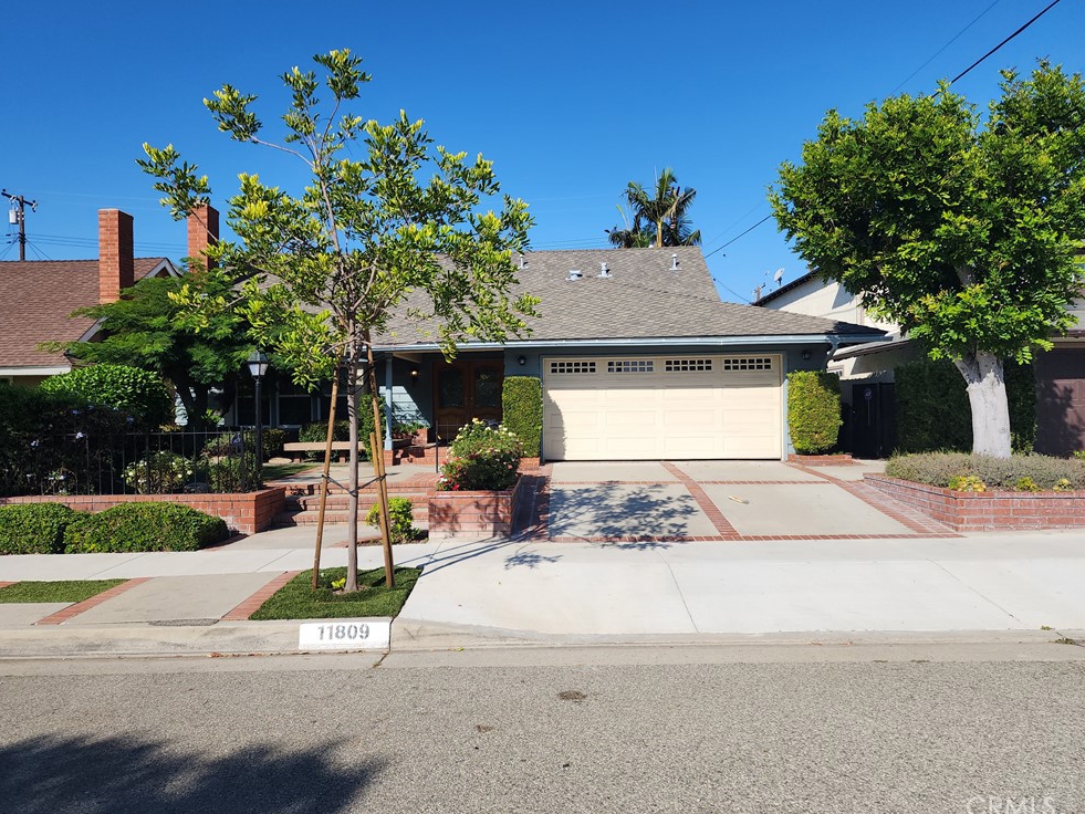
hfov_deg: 71.6
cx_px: 520
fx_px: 752
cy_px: 398
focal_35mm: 24
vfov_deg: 56.8
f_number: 1.8
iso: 12
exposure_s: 1/1248
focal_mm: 6.4
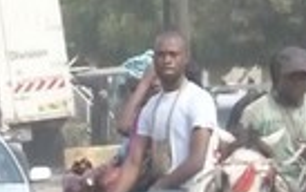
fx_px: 9034
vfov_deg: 1.2
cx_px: 219
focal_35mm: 1082
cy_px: 253
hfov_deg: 1.9
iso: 1600
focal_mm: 47
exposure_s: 1/500
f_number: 11
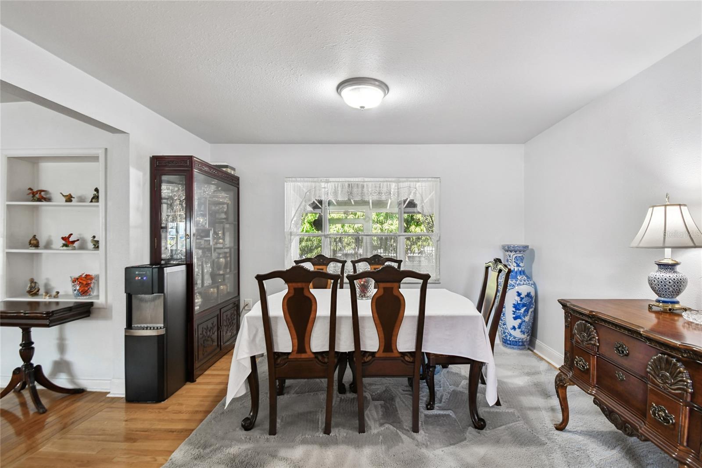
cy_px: 234
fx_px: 292
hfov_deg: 100.4
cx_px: 351
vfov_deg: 77.3
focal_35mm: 15
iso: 100
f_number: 7.1
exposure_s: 1/8
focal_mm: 10
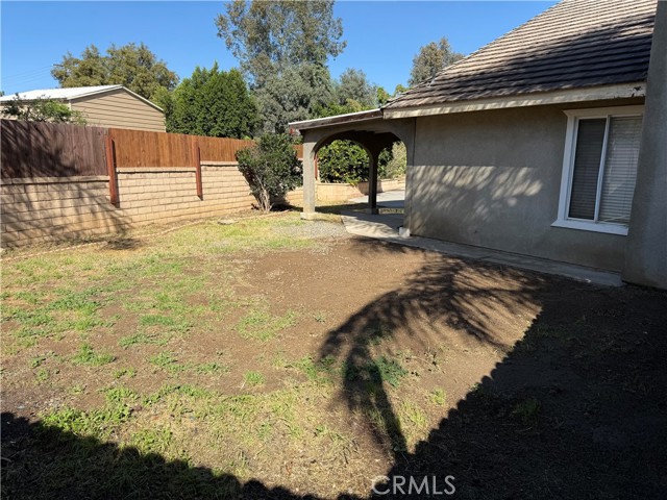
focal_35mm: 24
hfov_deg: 71.6
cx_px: 334
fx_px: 462
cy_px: 250
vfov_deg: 56.8
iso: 80
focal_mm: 6.76
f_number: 1.78
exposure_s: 1/3425
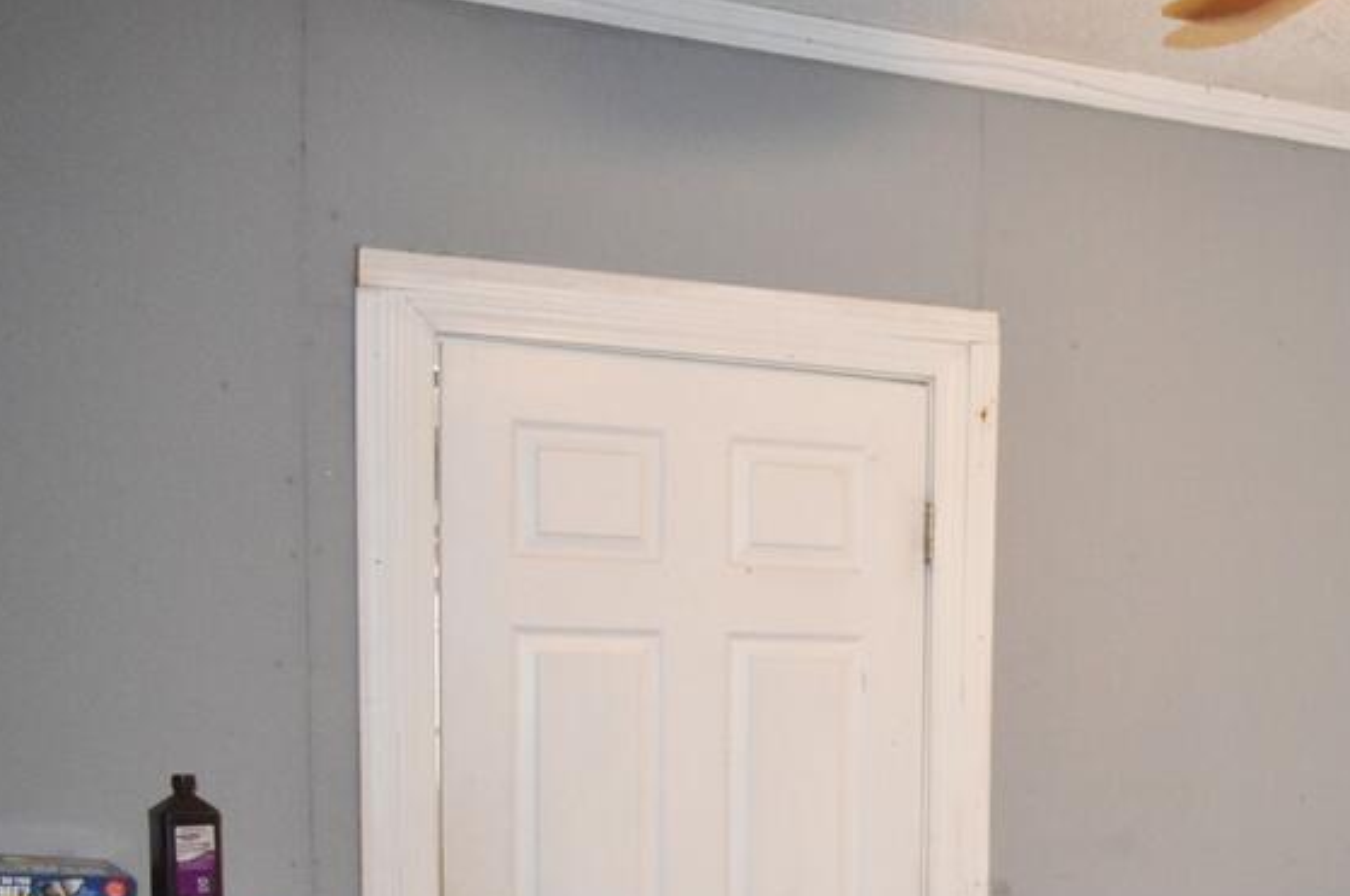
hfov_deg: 32.4
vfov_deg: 22.3
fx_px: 2172
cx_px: 1278
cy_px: 923
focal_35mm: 58
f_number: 3.5
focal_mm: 18
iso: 1600
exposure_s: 1/80
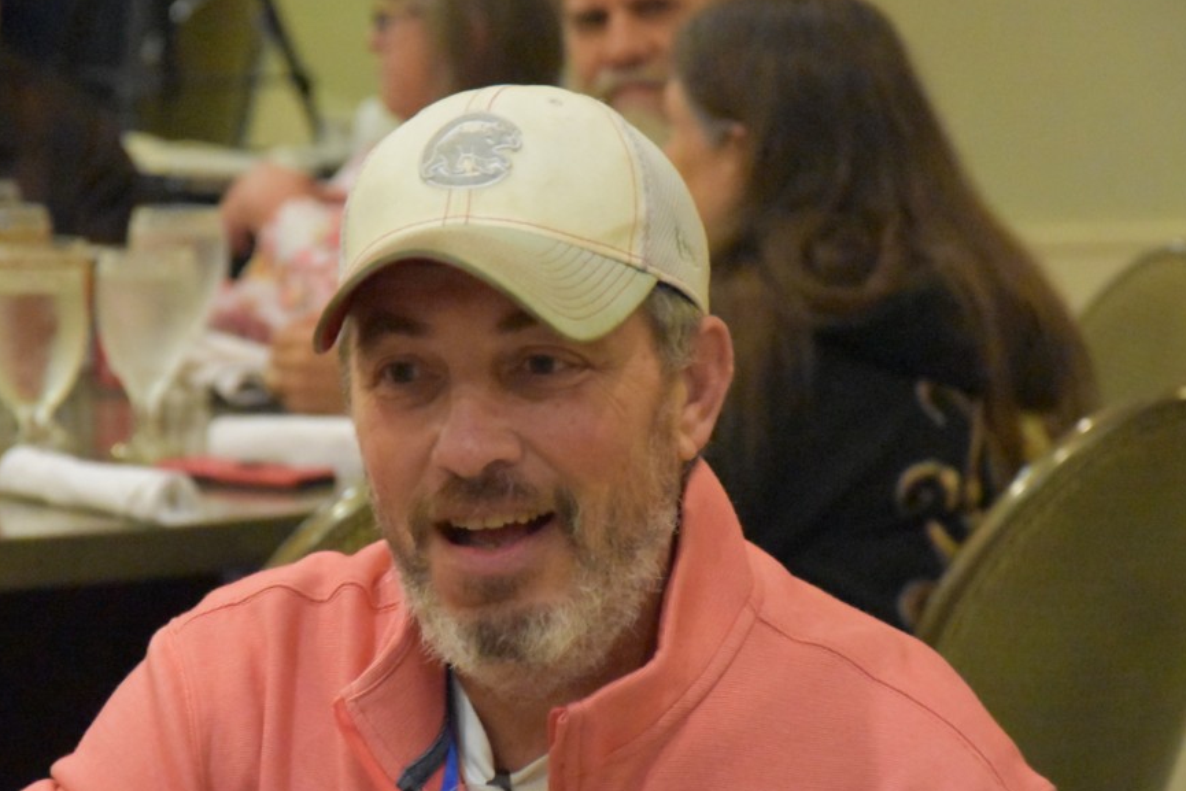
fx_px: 6908
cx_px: 558
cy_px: 470
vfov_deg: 6.6
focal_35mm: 210
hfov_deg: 9.8
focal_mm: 105
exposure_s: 1/100
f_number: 5.6
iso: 12800
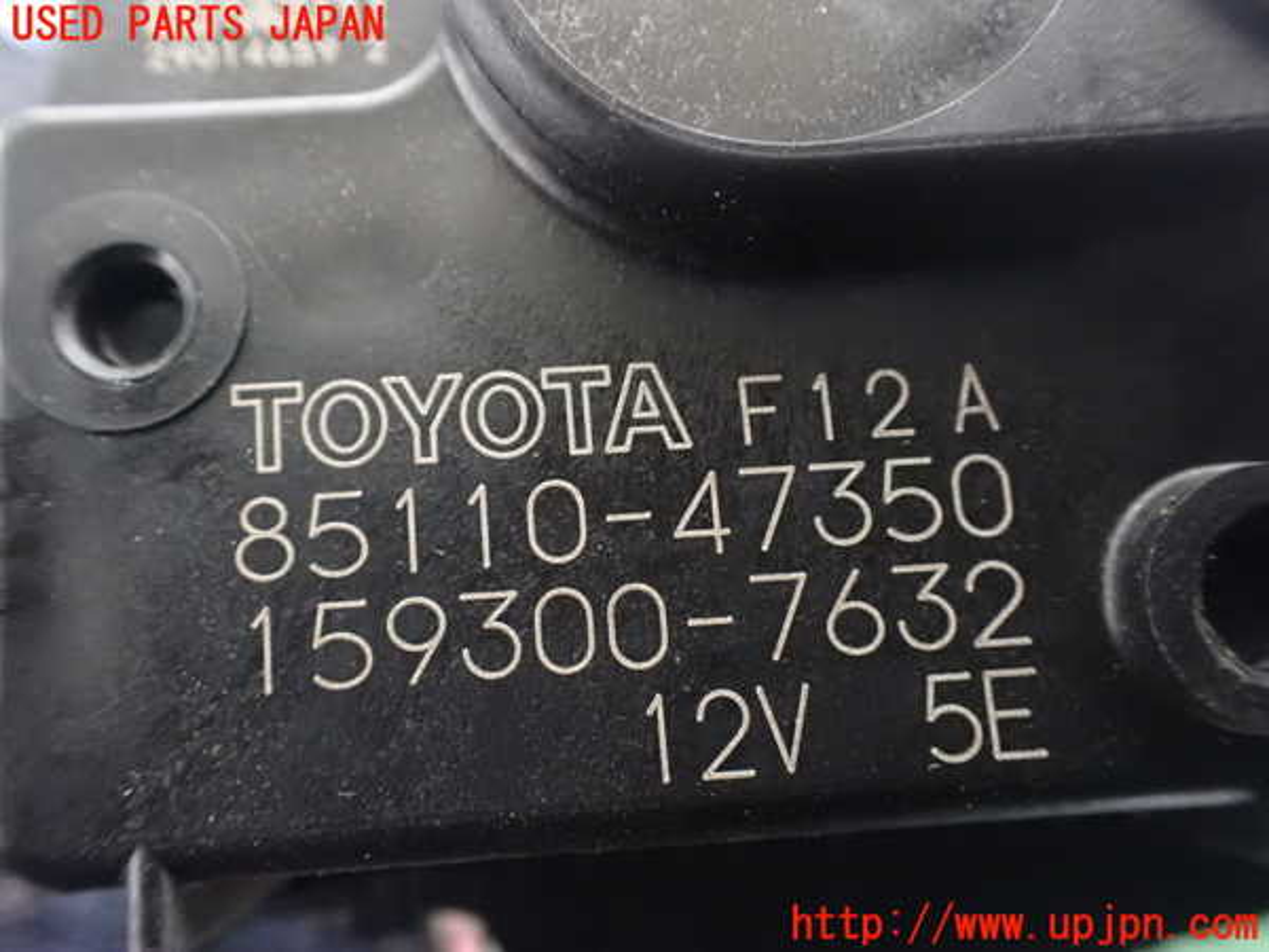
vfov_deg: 46.8
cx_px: 634
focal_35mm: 30
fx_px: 1100
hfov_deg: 60.0
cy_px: 476
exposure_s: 1/25
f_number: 2.3
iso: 1600
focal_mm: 5.4
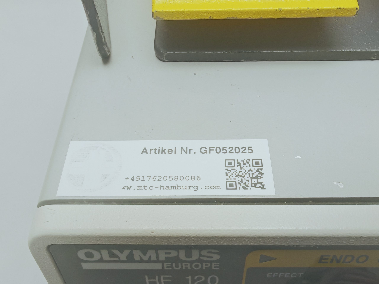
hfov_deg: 65.3
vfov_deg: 51.4
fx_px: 296
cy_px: 142
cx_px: 190
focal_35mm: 27
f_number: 2
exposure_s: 1/100
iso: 80
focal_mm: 1.82
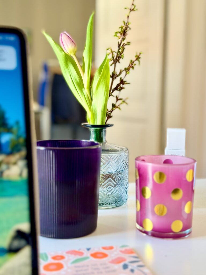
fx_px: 381
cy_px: 138
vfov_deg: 39.7
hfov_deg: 30.3
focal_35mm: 48
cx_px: 103
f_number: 1.78
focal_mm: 6.76
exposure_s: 1/90
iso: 100
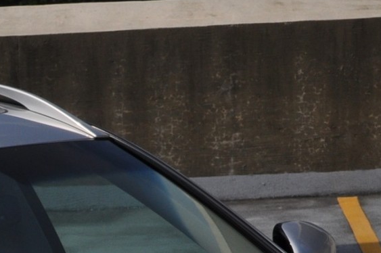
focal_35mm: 233
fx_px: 2465
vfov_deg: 5.7
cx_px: -26
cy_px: 527
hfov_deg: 8.8
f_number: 13
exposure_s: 1/640
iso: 200
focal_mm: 35
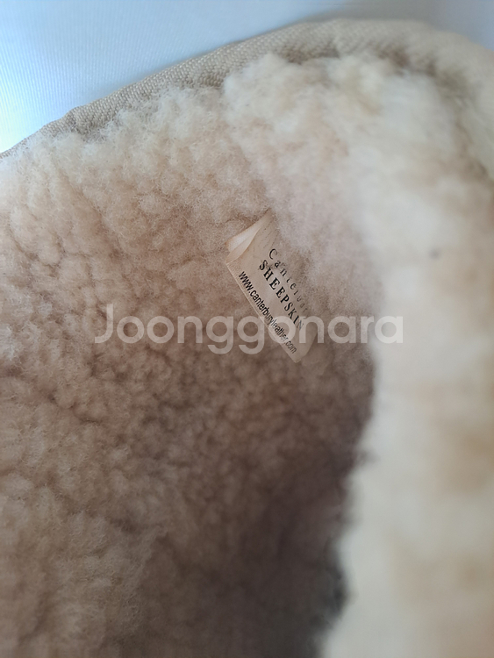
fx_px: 475
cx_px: 247
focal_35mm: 25
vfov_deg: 69.4
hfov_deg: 54.9
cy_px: 329
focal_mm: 4.65
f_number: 1.8
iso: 250
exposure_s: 1/40
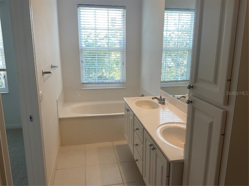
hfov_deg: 61.7
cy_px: 93
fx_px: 209
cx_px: 124
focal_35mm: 29
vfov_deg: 48.2
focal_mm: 3
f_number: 1.8
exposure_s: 1/120
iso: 40
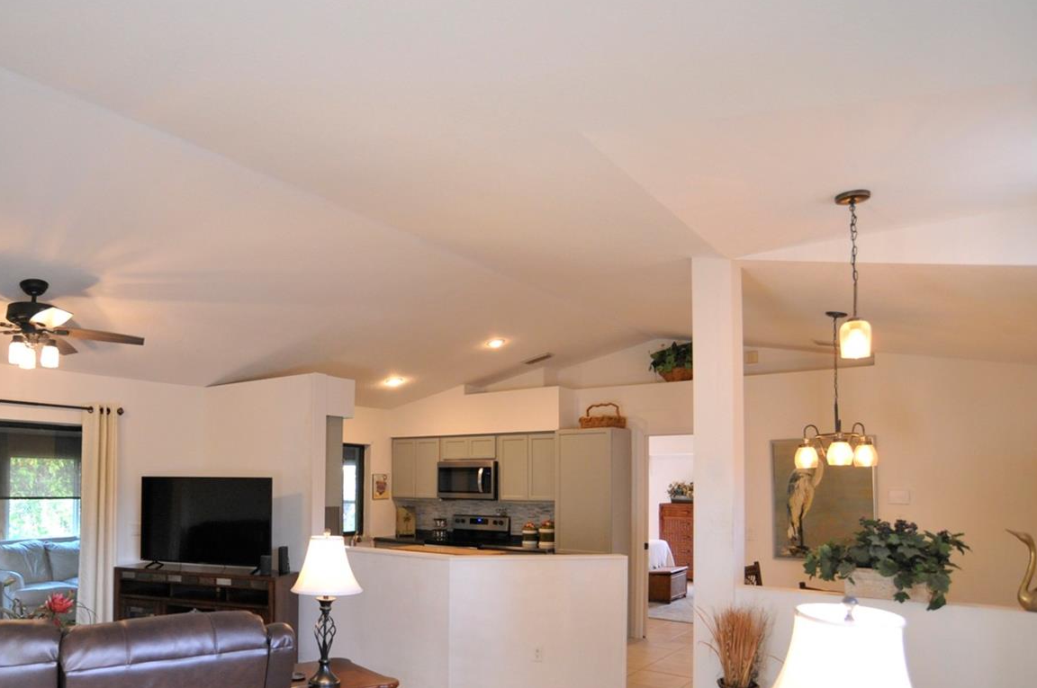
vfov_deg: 50.3
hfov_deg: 70.3
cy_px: 458
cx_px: 383
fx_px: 719
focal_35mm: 25
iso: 2000
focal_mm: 18
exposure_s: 1/100
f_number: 5
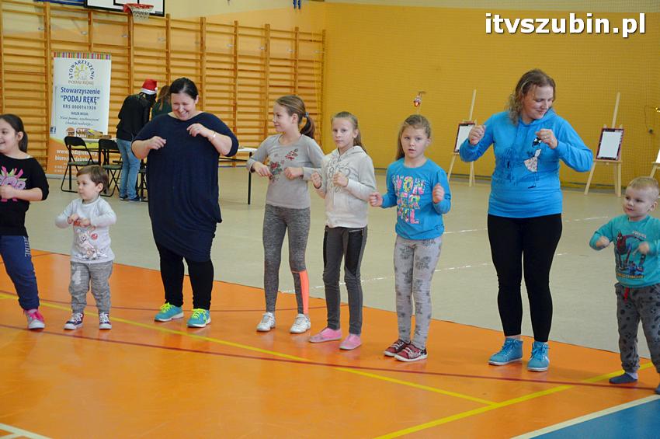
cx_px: 330
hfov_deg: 29.9
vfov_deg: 20.1
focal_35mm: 68
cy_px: 220
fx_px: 1236
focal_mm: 45
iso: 2500
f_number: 4.8
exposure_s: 1/100
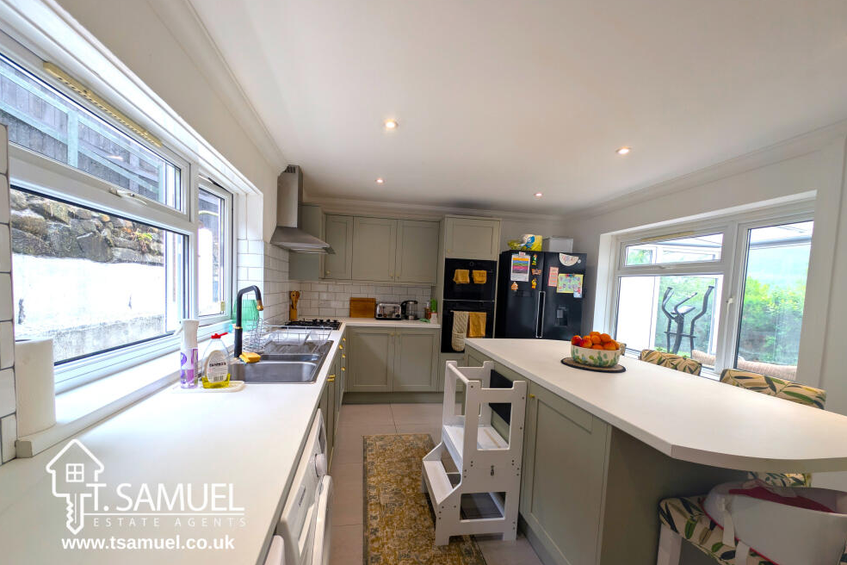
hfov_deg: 108.3
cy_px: 305
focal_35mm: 13
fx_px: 306
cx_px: 408
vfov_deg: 85.3
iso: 40
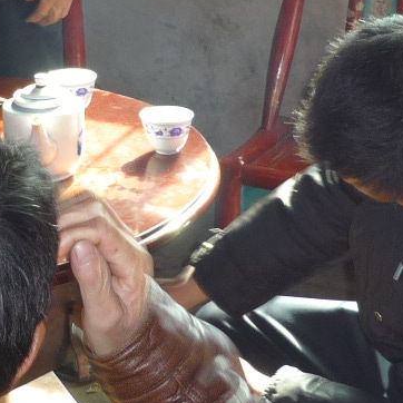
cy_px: 52
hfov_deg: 13.4
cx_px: 36
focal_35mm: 129
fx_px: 1699
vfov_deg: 13.4
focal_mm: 5.5
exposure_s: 1/13
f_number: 2.8
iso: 100
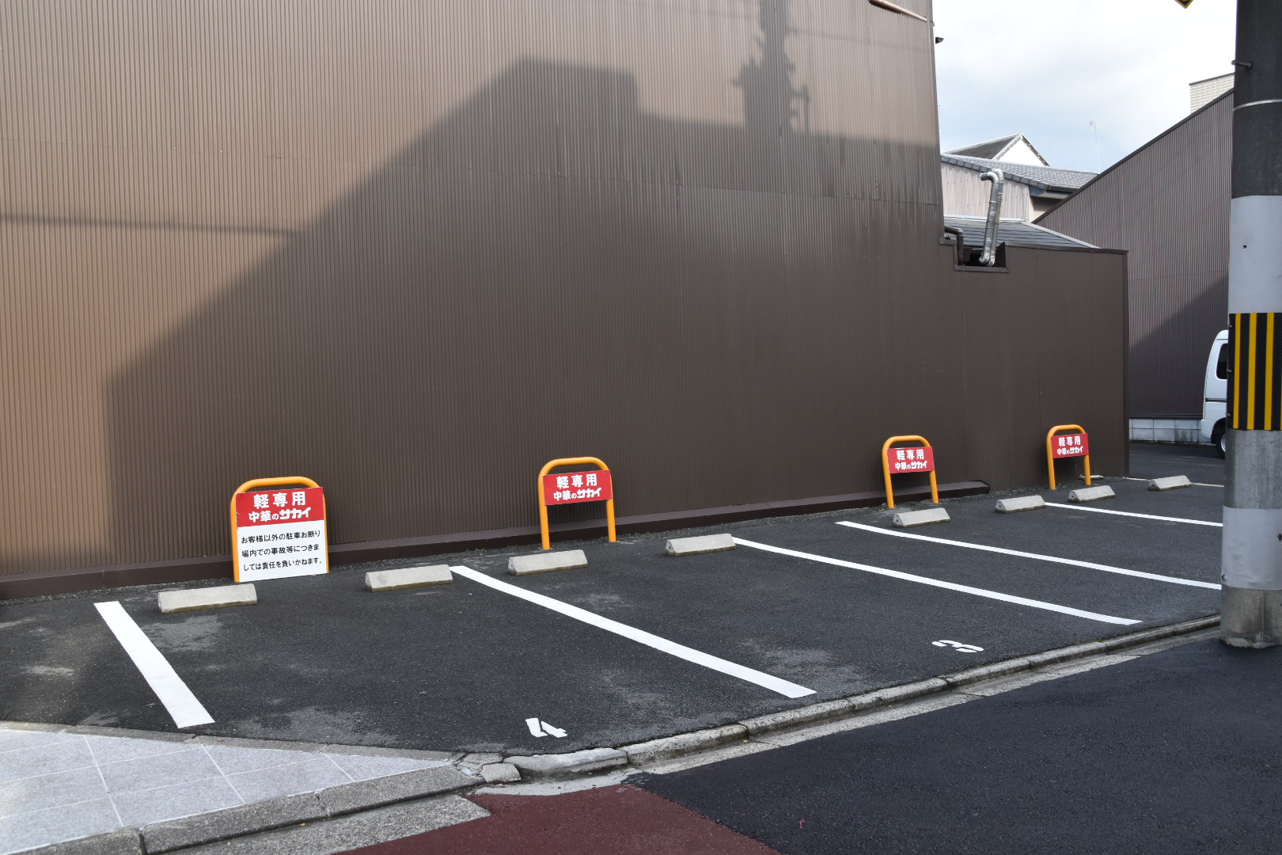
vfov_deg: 40.0
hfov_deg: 57.2
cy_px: 428
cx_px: 641
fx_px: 1175
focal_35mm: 33
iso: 400
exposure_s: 1/250
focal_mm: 22
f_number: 8
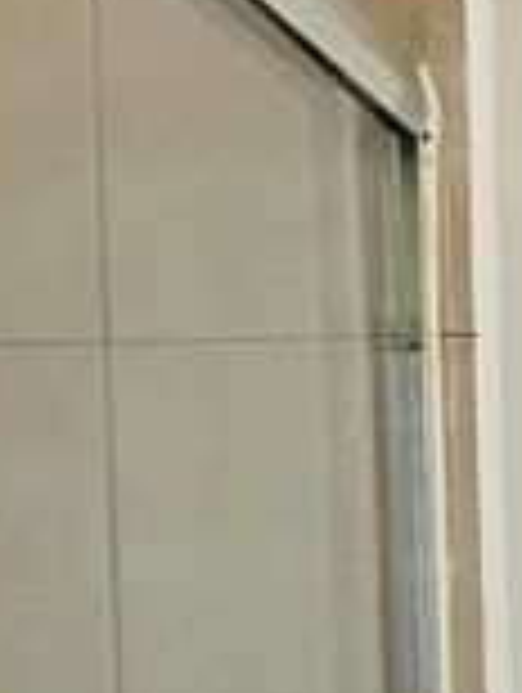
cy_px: 868
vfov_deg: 17.1
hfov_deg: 11.6
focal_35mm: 109
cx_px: 1174
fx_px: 2186
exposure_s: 1/60
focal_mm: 2.22
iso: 200
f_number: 2.2
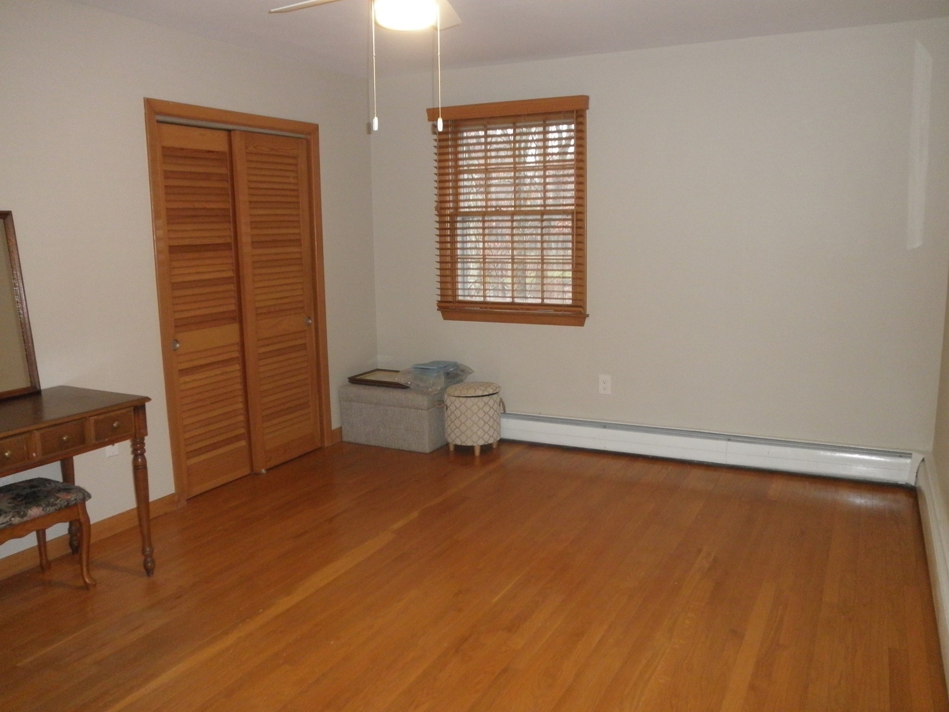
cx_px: 474
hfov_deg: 63.4
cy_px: 356
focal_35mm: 28
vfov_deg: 49.7
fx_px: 768
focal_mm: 5
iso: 400
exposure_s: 1/30
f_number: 3
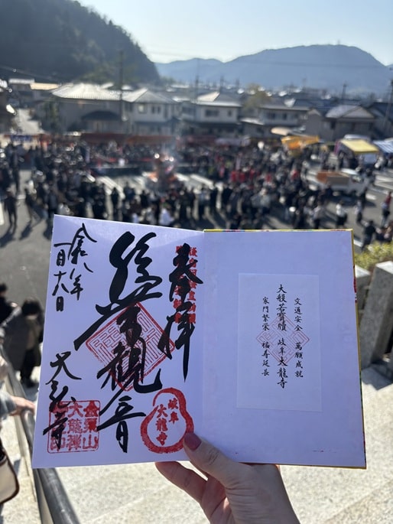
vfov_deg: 67.3
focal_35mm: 26
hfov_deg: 53.1
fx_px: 393
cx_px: 196
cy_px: 262
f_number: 1.6
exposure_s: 1/2151
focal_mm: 5.96
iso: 50
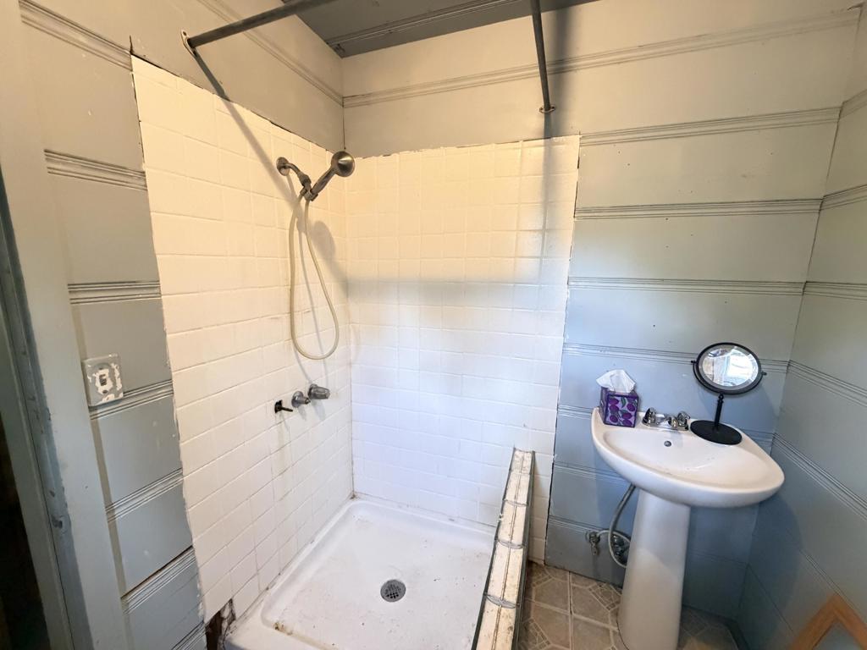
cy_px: 325
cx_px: 434
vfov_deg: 85.7
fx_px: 351
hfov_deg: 102.1
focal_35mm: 14
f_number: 2.2
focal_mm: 2.22
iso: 1000
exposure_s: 1/40
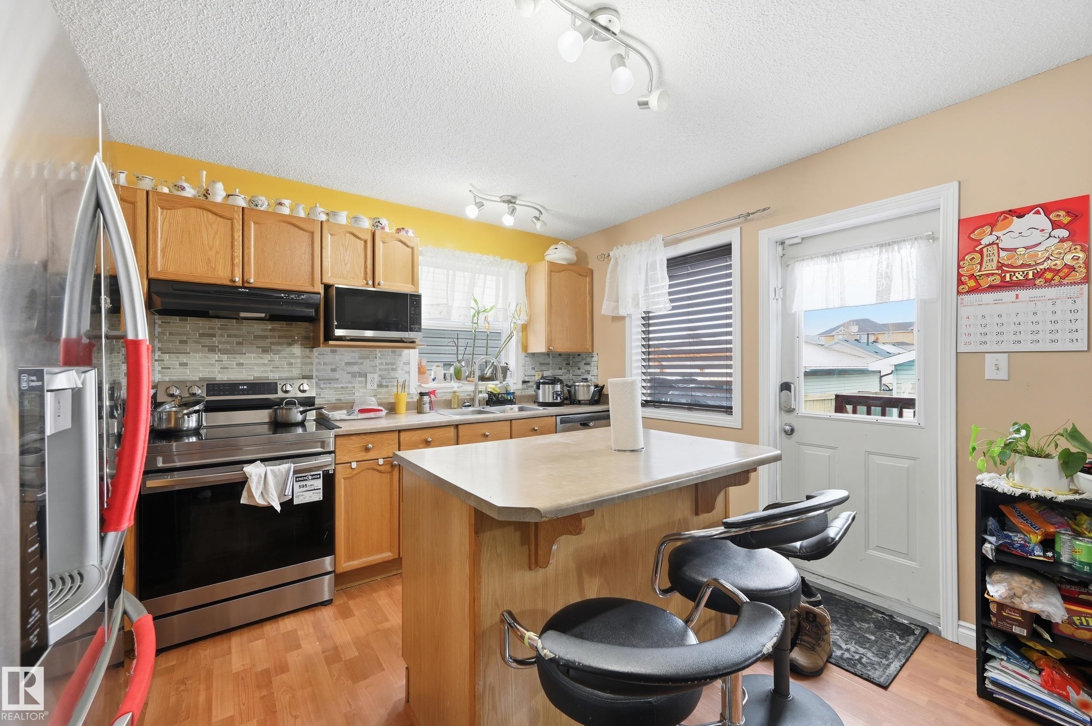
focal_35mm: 14
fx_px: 424
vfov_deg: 81.1
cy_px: 363
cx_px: 546
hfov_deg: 104.3
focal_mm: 14
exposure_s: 1/10
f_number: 8
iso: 100
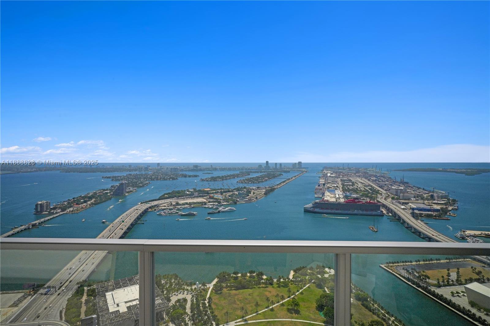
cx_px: 245
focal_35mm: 20
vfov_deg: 61.9
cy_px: 163
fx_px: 272
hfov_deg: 84.0
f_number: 14
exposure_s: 1/1250
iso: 250
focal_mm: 20
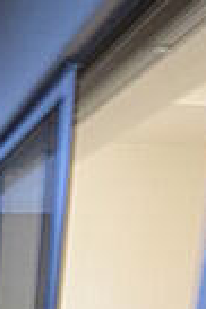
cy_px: 395
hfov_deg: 24.6
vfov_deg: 34.2
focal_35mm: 42
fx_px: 361
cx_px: -104
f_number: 4.5
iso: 3200
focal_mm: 8
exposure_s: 1/2.5
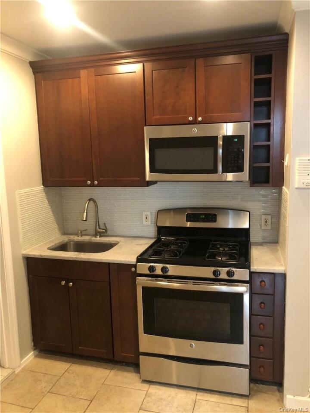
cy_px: 206
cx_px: 155
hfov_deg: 49.7
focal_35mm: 28
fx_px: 334
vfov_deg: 63.4
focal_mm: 4
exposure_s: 1/4
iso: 100
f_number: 1.8
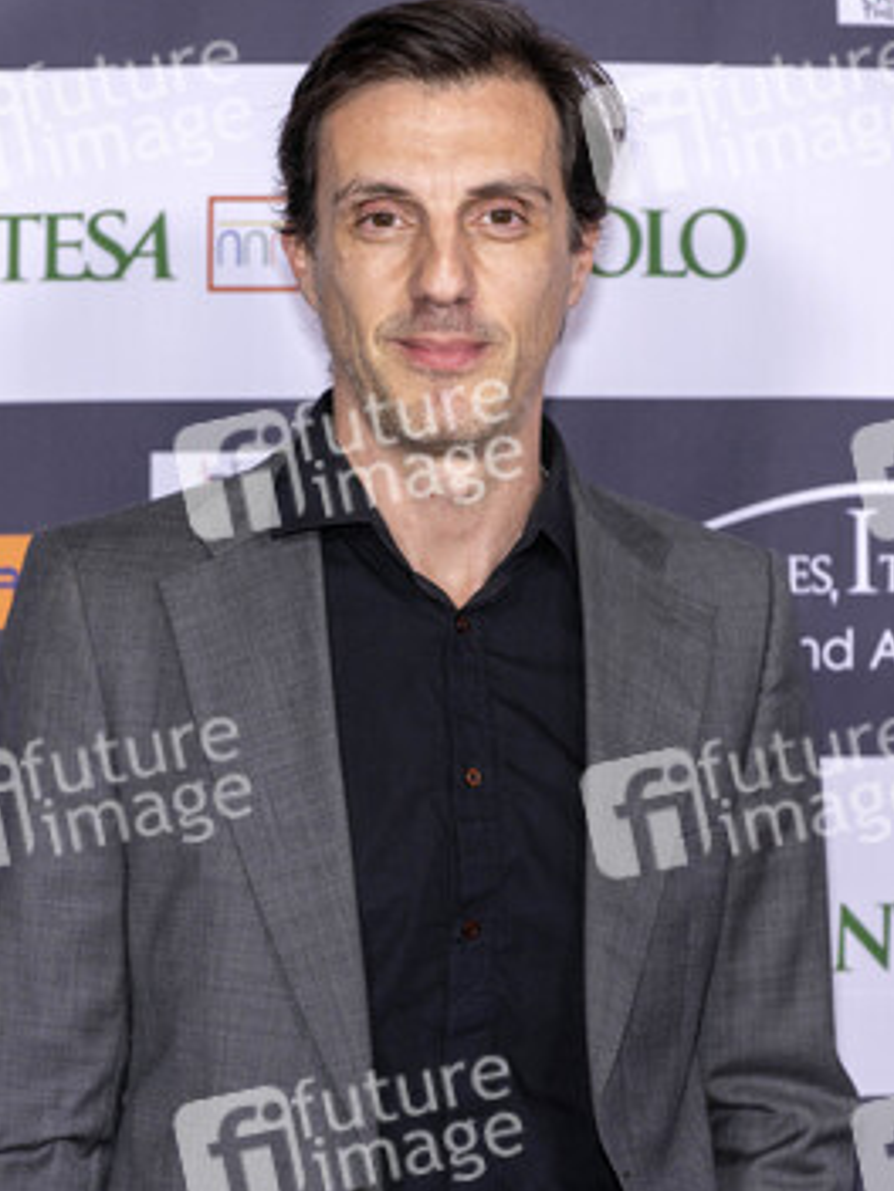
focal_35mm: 107
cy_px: 629
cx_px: 447
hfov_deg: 13.8
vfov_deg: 18.4
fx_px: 3685
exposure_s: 1/200
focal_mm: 98
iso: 800
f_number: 5.6
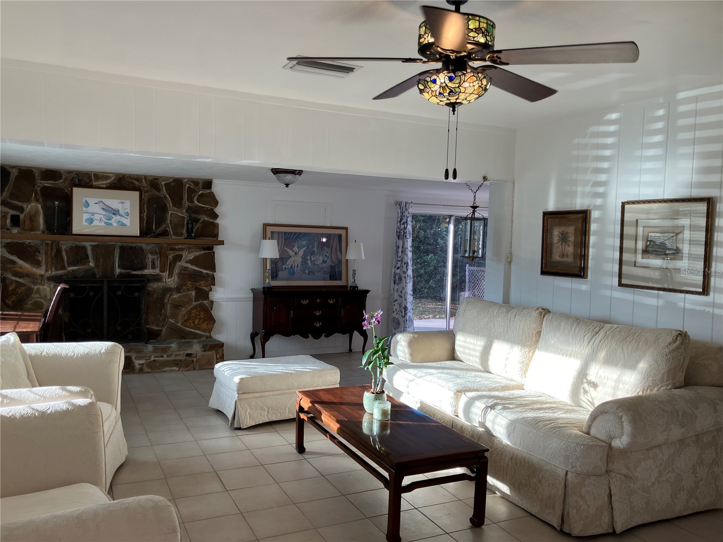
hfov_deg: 63.4
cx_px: 362
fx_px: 585
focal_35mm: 28
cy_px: 271
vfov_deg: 49.7
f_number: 1.8
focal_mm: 3.99
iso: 32
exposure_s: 1/120
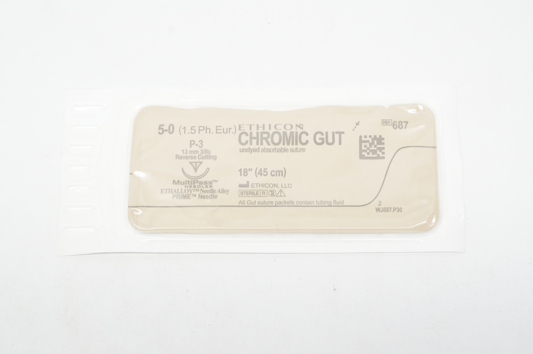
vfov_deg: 21.0
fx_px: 954
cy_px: 177
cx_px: 266
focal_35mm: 64
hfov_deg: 31.2
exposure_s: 1/20
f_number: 11
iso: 800
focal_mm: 43
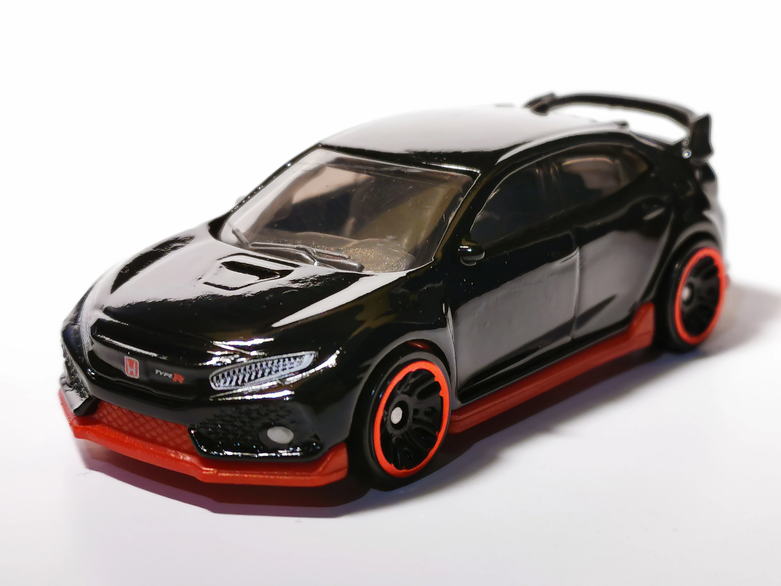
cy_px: 293
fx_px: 1737
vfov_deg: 19.1
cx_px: 390
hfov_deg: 25.3
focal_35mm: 77
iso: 100
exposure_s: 1/50
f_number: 1.8
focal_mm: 5.58
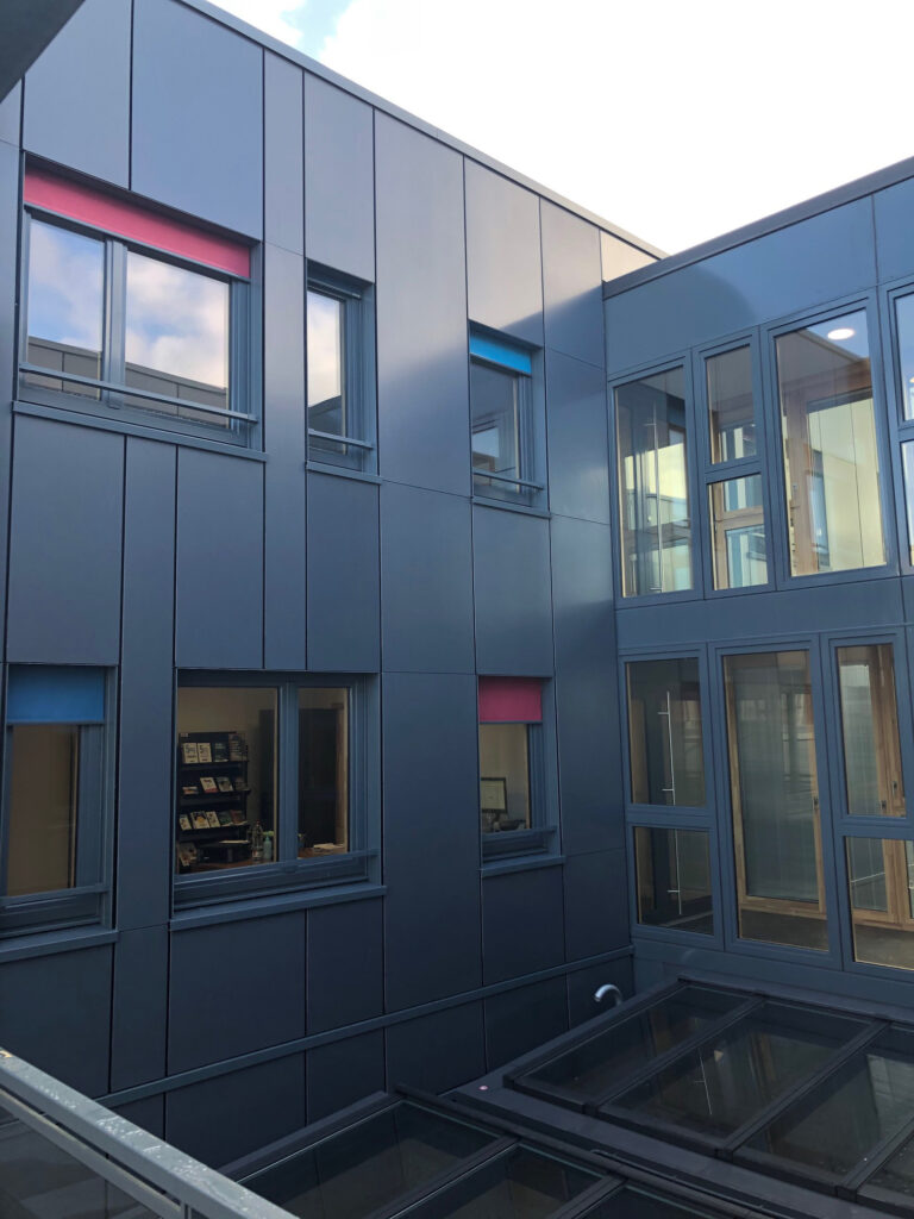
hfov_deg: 49.7
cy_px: 610
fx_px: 986
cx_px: 457
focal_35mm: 28
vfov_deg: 63.4
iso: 32
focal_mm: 3.99
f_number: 1.8
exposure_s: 1/120
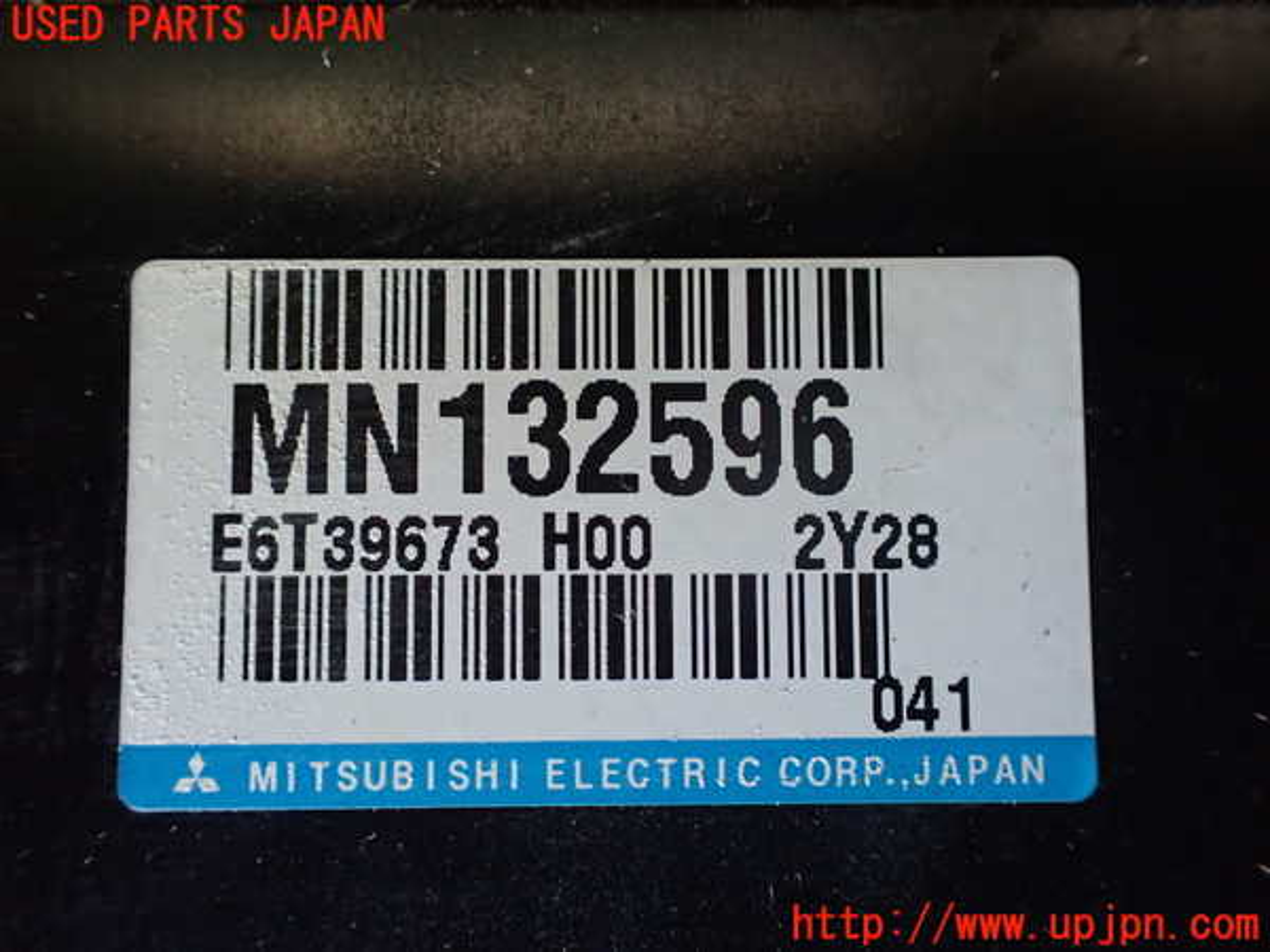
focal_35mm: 30
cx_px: 635
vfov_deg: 46.8
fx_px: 1101
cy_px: 476
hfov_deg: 60.0
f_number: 2.3
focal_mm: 5.4
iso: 800
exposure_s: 1/80
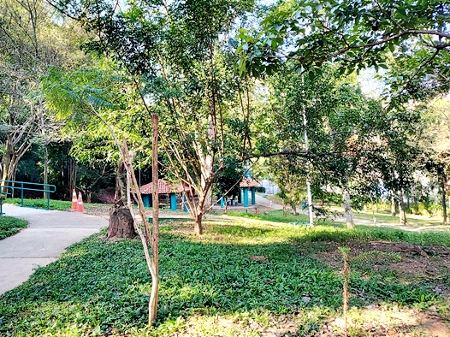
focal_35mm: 28
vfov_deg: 49.6
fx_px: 364
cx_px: 177
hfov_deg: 62.8
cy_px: 148
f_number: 1.8
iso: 100
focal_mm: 5.56
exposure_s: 1/193
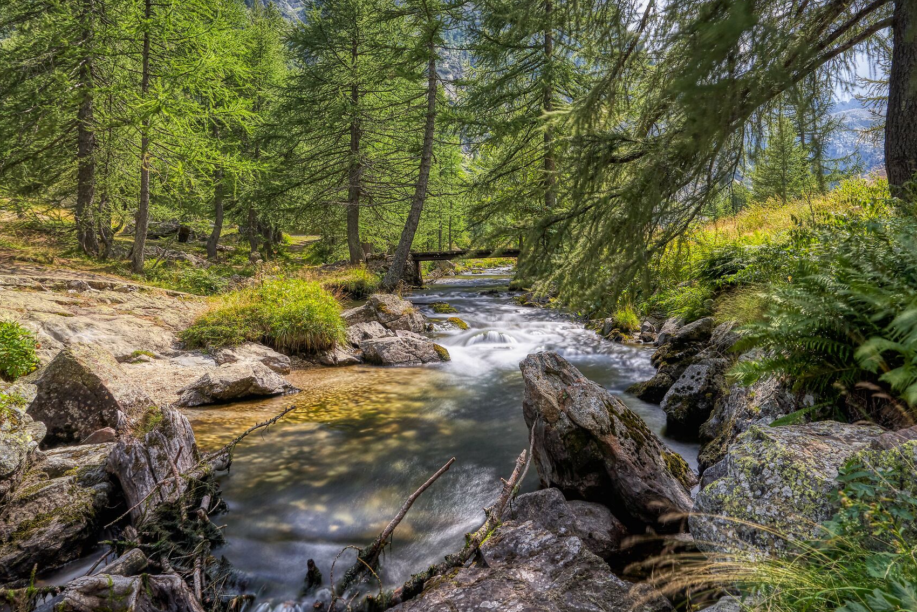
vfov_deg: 51.7
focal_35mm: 24
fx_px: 611
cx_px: 503
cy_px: 185
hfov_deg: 73.6
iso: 100
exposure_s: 8
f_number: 11
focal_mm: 17
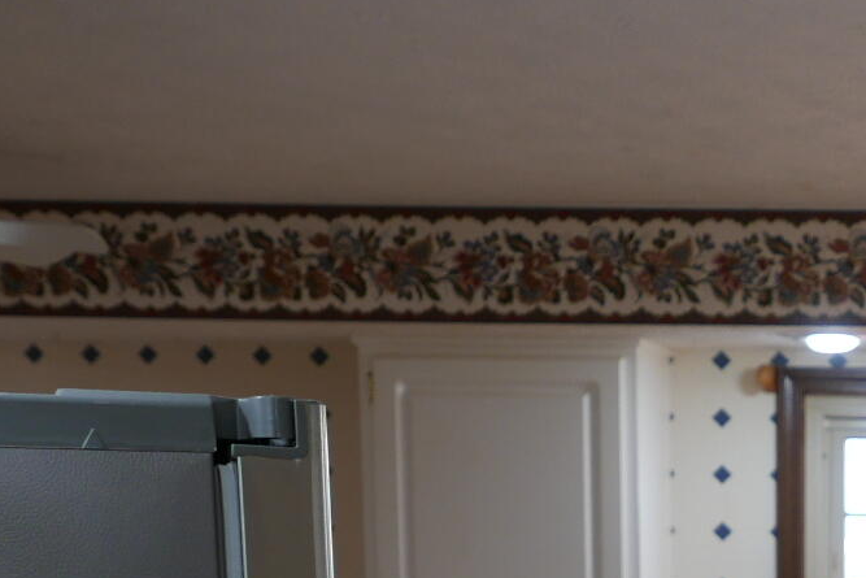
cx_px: 1117
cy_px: 773
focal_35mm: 76
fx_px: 1829
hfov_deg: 23.6
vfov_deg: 16.8
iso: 200
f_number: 2
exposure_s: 1/80
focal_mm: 10.9
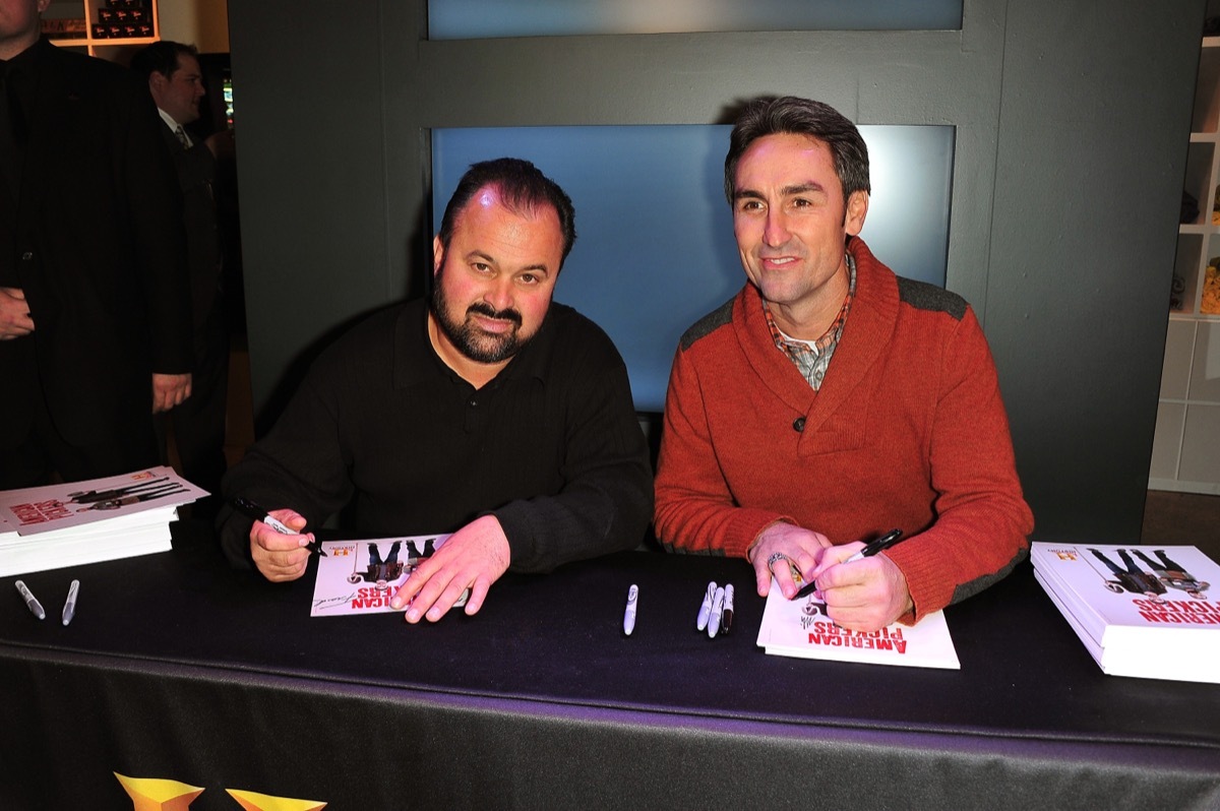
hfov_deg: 58.8
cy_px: 406
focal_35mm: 32
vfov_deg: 41.0
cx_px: 610
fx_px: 1084
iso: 800
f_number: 9
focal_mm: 32
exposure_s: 1/125
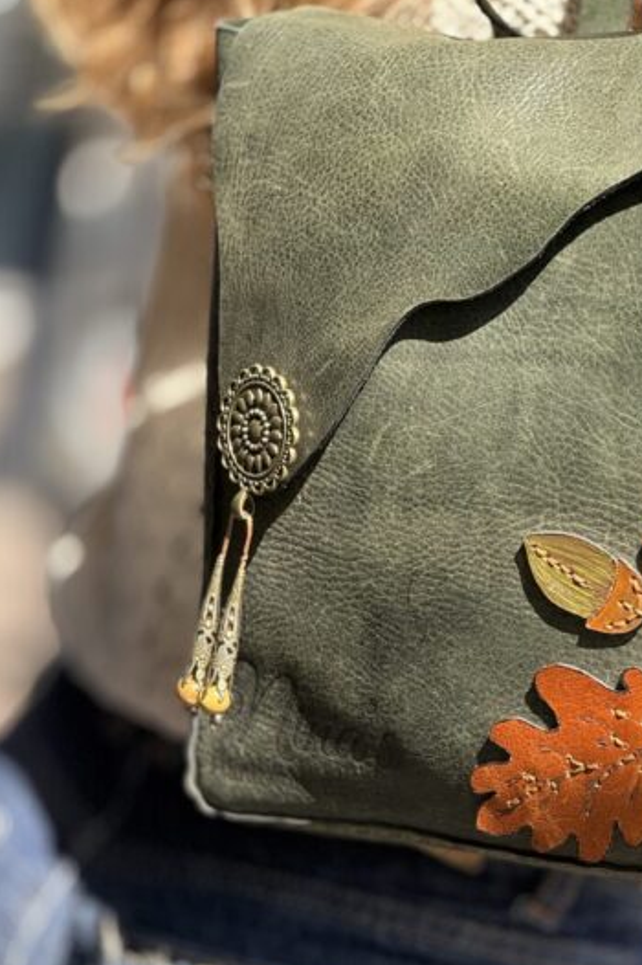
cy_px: 604
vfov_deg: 10.8
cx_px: 539
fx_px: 5089
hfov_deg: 7.2
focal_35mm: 190
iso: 64
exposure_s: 1/150
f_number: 2.8
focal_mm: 15.66
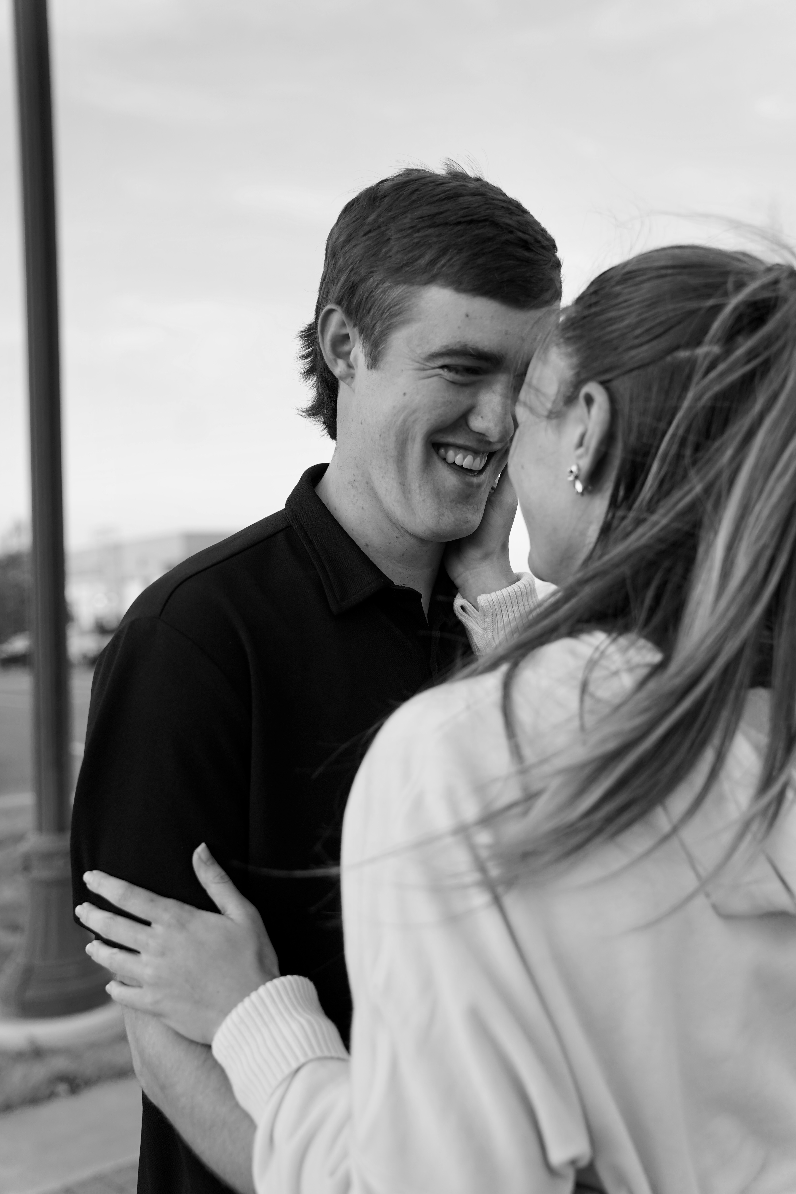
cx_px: 398
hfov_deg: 35.9
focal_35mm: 37
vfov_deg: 51.9
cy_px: 597
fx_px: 1227
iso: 200
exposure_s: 1/250
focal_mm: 37
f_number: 2.8
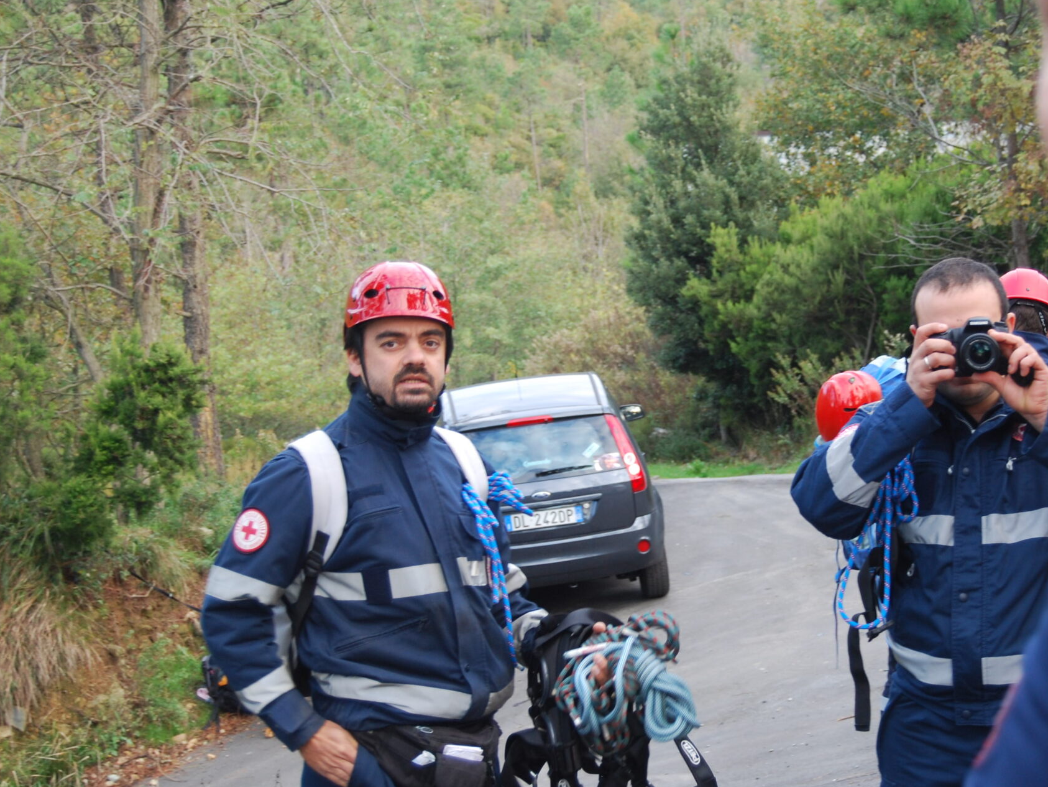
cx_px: 697
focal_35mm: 77
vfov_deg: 19.2
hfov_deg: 25.3
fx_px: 2323
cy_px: 406
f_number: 4.8
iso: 200
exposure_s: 1/60
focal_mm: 35
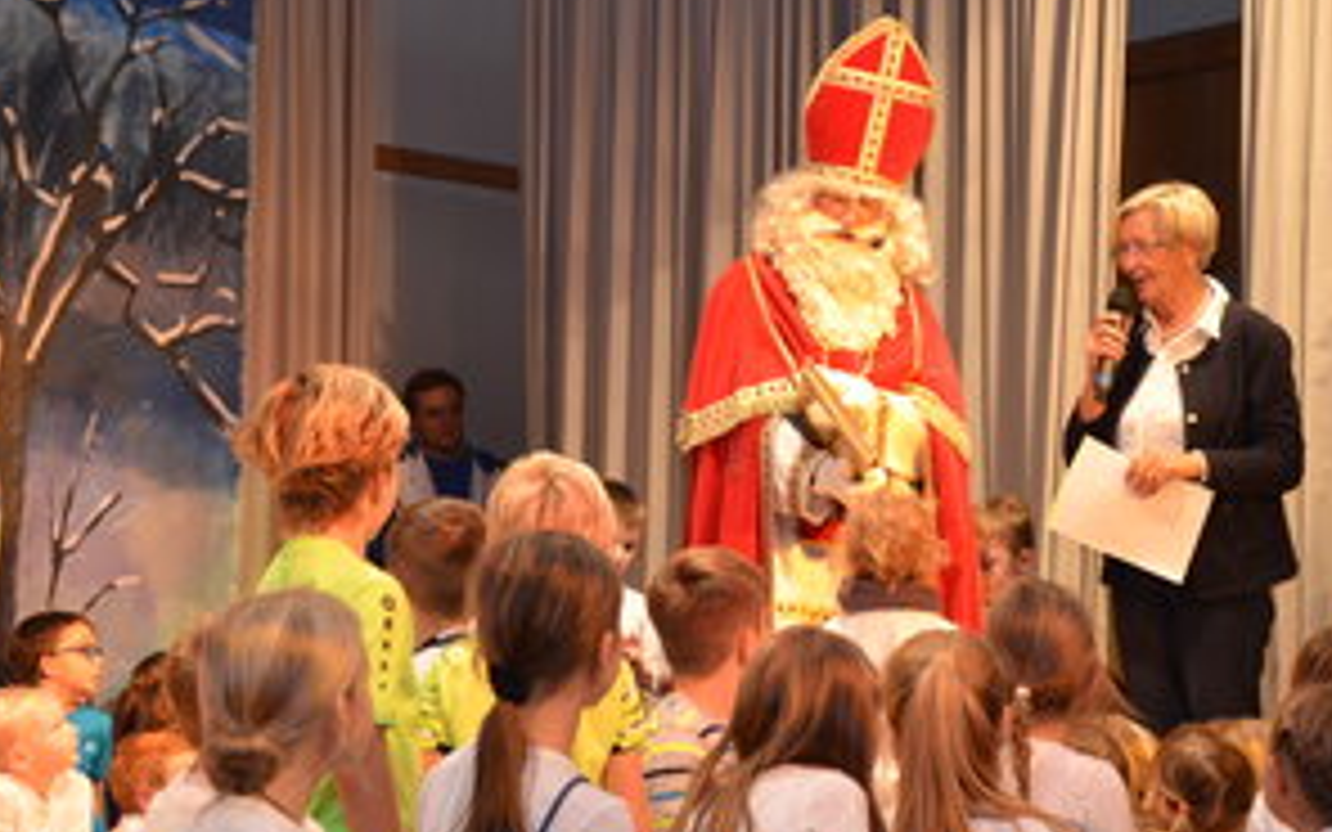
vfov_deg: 13.2
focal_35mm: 99
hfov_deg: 21.0
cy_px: 452
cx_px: 698
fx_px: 3594
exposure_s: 1/60
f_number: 4.8
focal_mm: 48
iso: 720
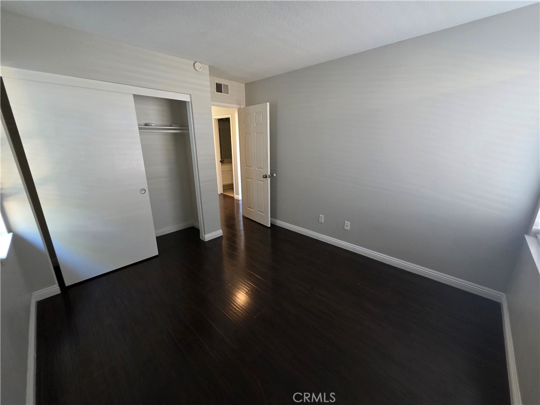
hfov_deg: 106.2
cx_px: 270
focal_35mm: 13
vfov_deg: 89.9
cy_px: 202
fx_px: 203
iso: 500
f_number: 1.9
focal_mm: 2.2
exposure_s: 1/60
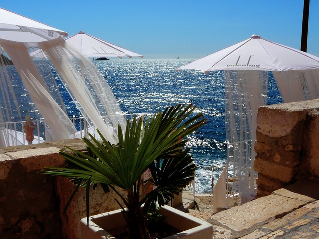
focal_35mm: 38
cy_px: 120
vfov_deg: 37.7
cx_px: 160
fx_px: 350
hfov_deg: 49.0
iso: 100
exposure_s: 1/500
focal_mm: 4.9
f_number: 8
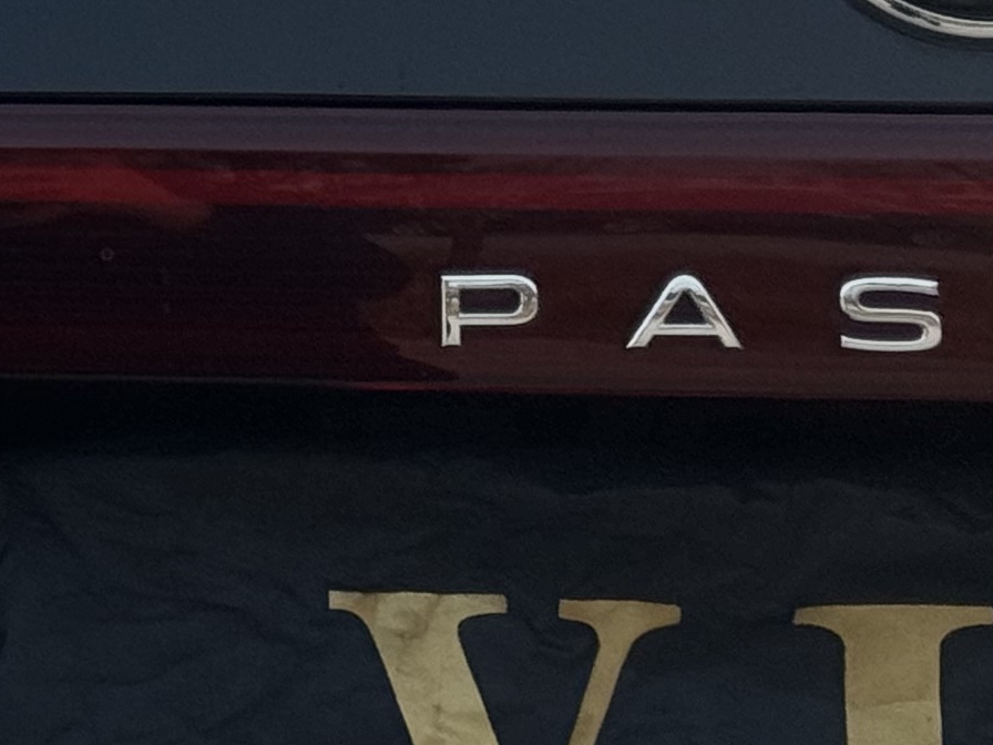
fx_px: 6196
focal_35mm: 216
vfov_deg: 6.9
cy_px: 53
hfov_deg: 8.6
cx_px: -1145
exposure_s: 1/1869
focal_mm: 6.76
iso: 64
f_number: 1.78
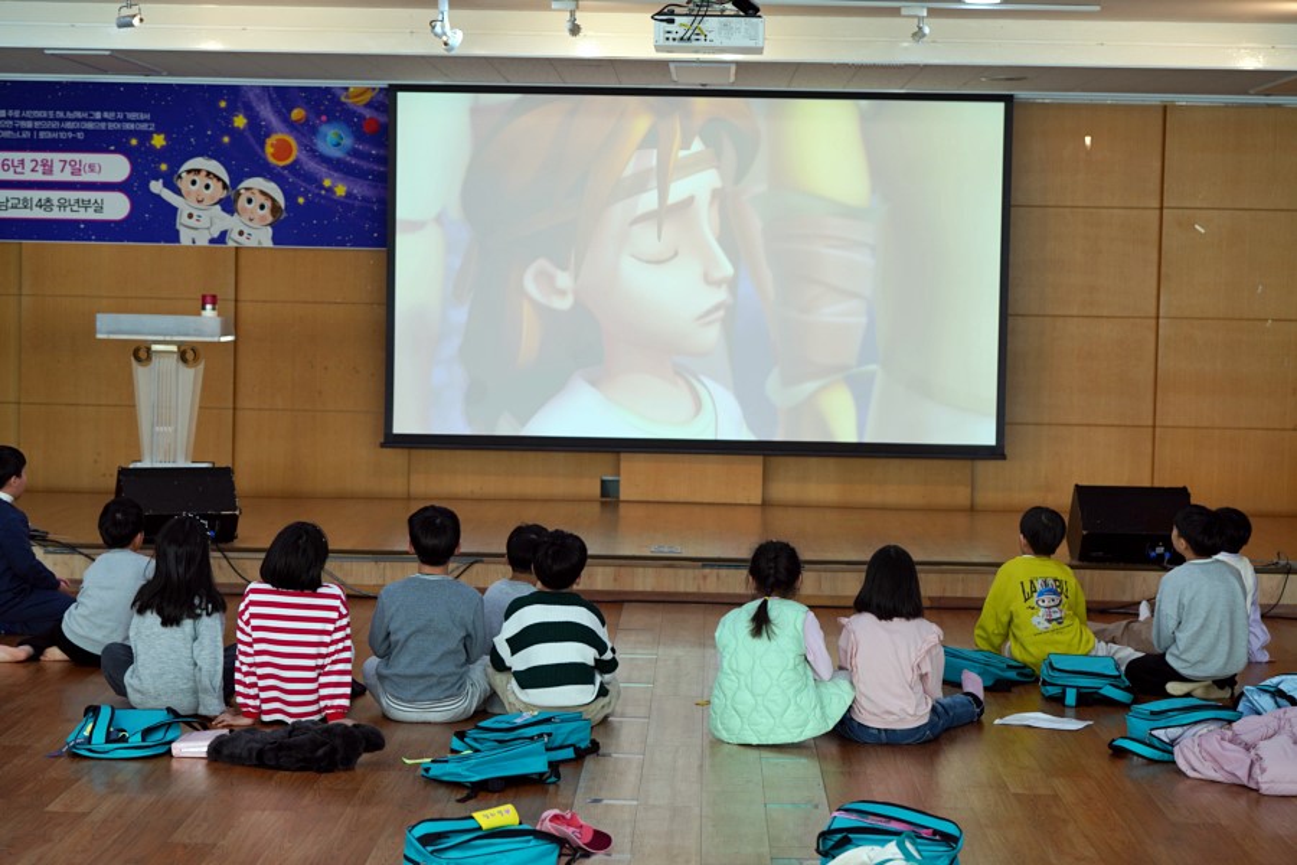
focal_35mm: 70
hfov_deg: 28.8
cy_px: 432
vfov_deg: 19.5
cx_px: 648
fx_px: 2522
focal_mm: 70
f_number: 4
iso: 320
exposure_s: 1/160
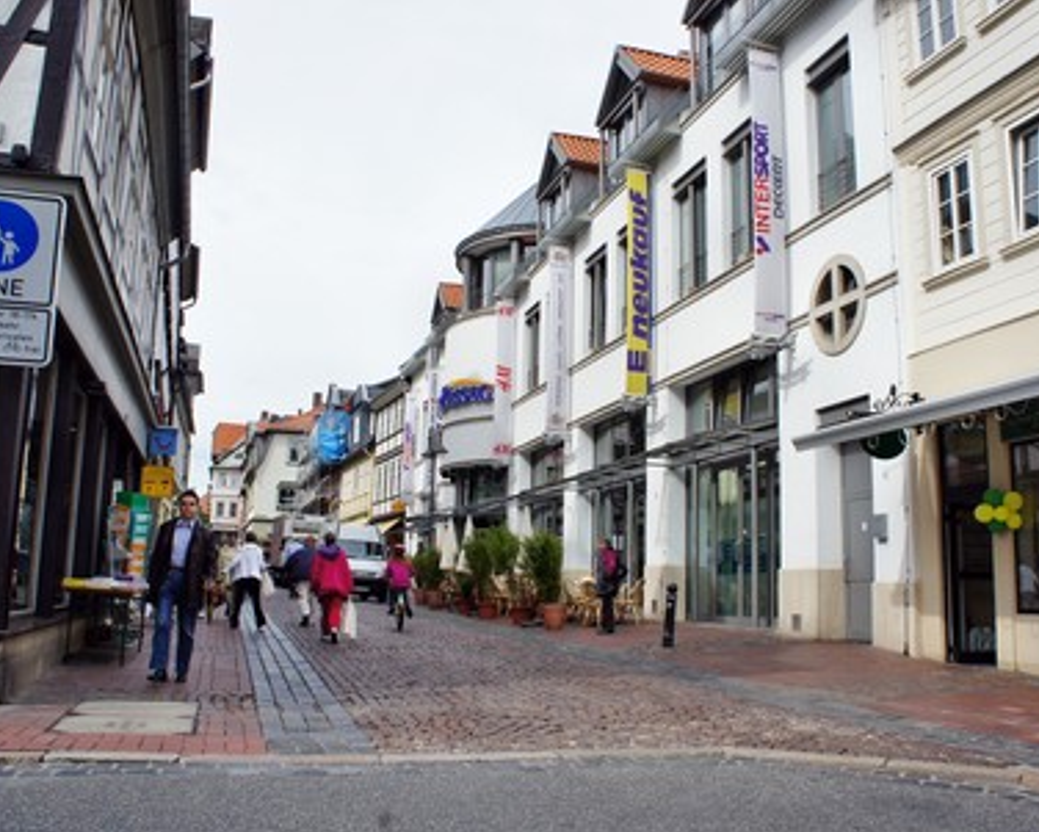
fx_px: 954
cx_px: 561
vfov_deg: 47.1
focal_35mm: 31
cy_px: 420
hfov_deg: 57.1
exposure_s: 1/250
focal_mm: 18
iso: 320
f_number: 11
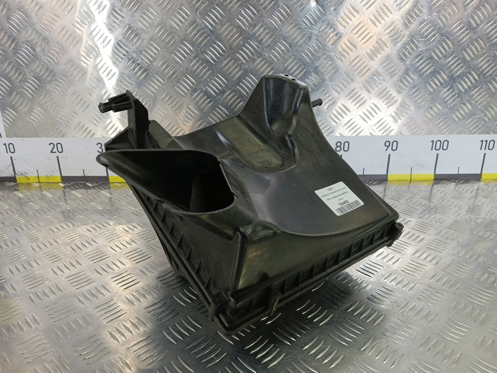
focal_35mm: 23
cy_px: 186
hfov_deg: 73.9
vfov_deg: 58.9
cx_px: 248
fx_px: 330
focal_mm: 4.11
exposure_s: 1/50
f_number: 1.6
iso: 81
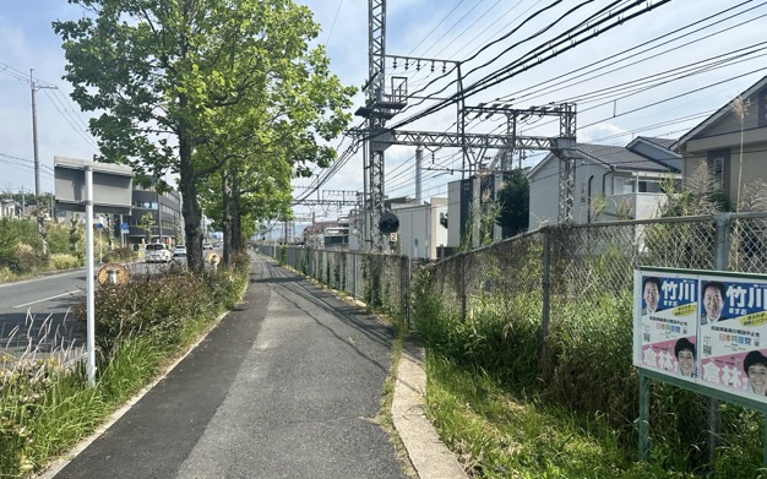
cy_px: 271
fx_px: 543
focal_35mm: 26
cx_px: 387
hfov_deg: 70.4
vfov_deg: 47.5
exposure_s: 1/4545
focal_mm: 6.86
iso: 80
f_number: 1.78
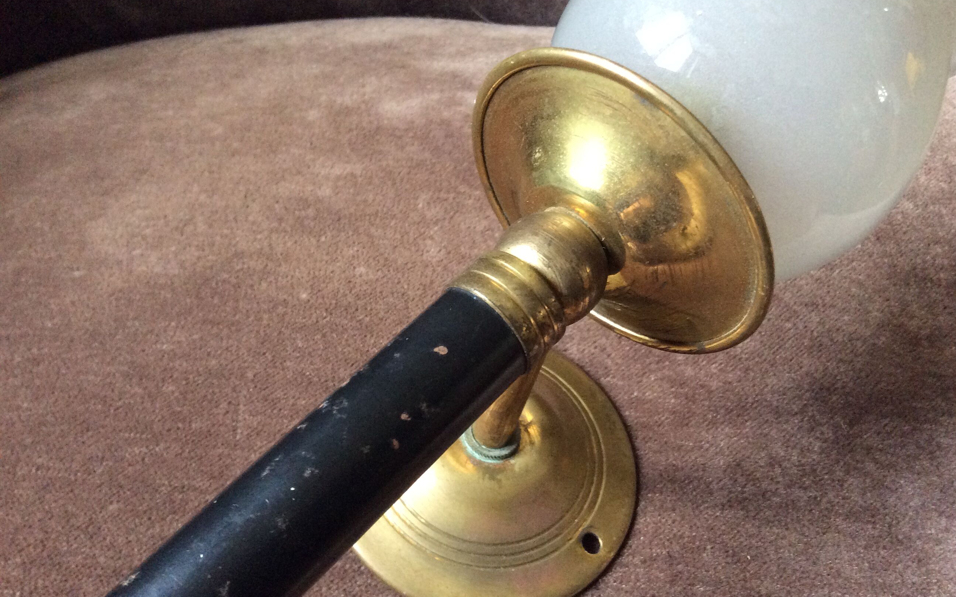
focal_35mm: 34
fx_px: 886
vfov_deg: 37.3
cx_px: 479
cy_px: 300
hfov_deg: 56.7
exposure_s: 1/25
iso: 250
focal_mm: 3.3
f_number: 2.4
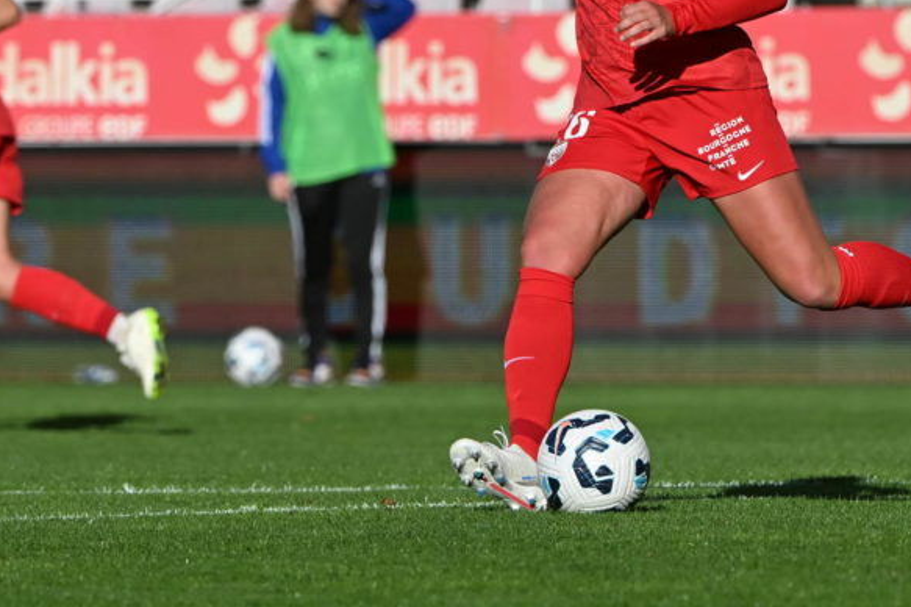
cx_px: 647
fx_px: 26656
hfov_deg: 2.0
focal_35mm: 1054
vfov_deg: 1.3
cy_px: 127
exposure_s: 1/4000
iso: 640
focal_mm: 400
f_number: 6.3
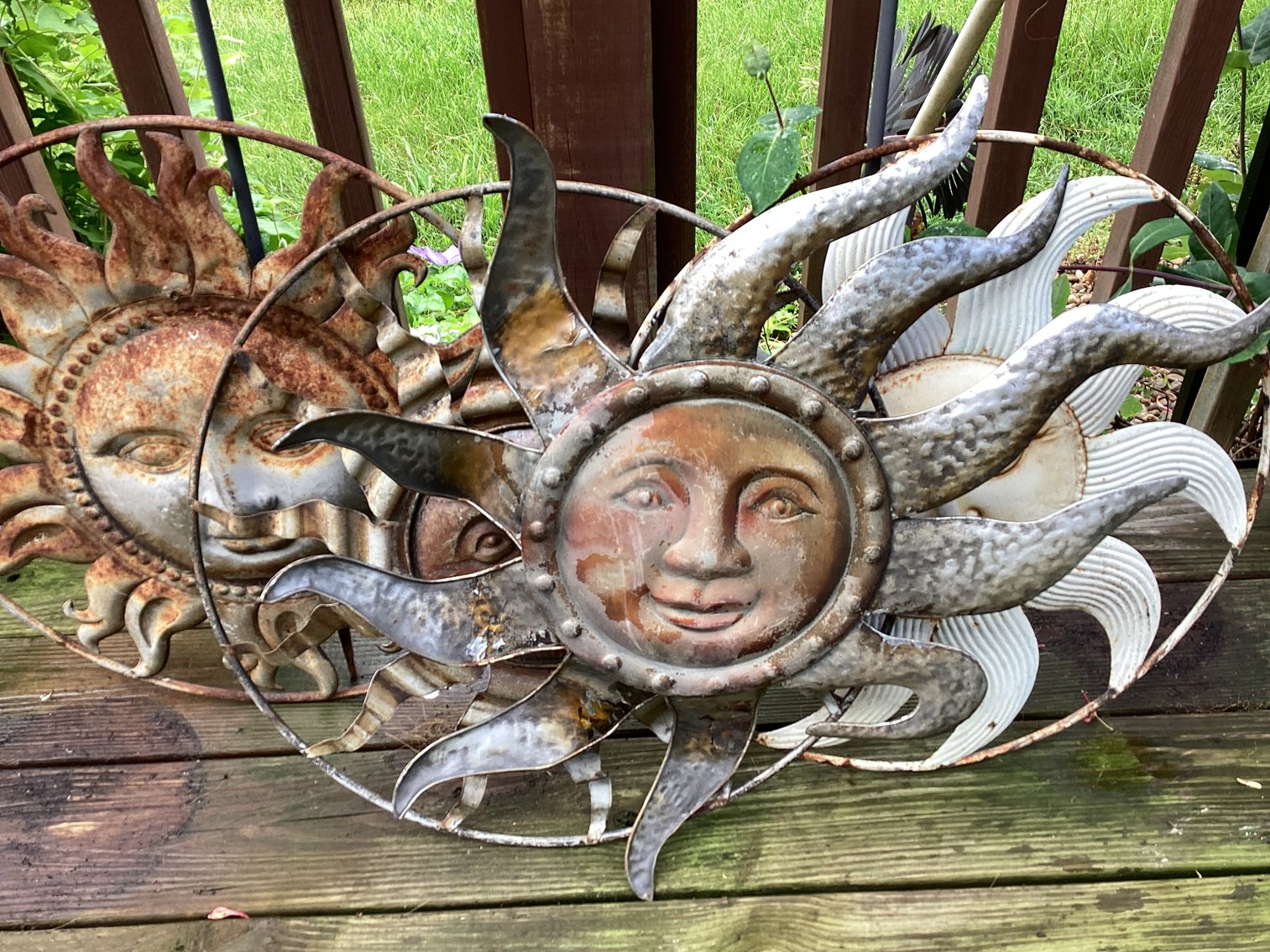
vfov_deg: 45.4
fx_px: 1137
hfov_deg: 58.3
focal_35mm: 31
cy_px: 476
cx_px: 635
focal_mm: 3.3
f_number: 2.4
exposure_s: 1/120
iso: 32
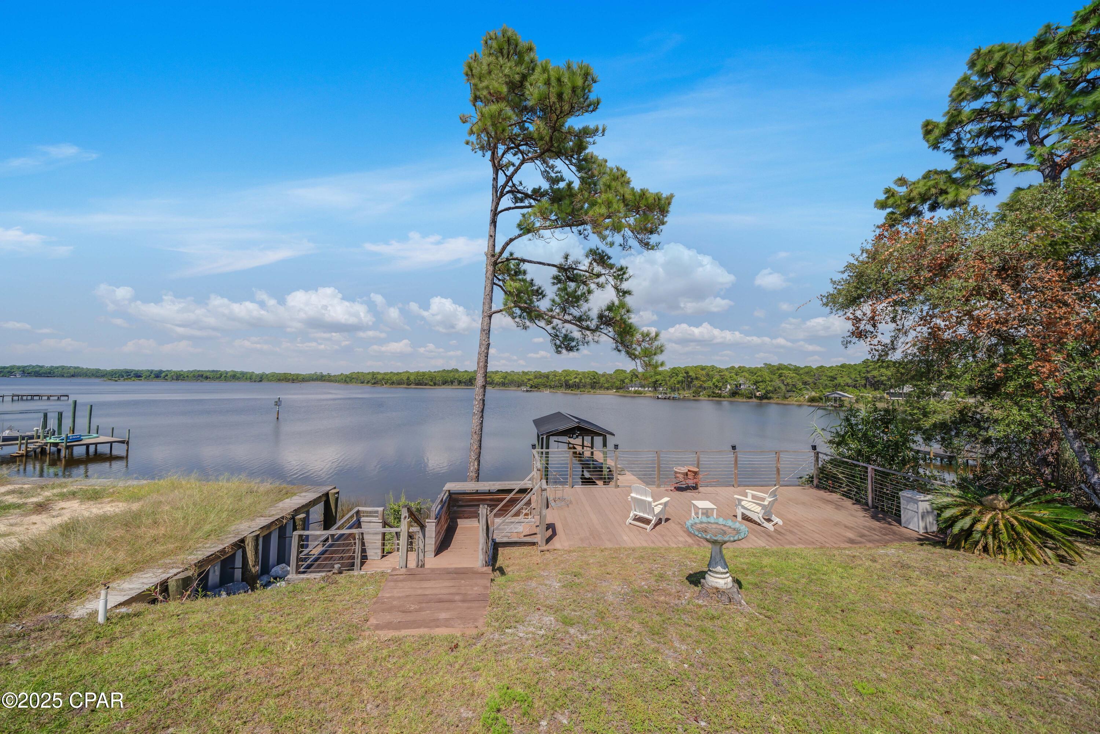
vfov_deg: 90.0
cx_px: 550
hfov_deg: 112.6
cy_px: 367
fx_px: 367
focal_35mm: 12
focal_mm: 12
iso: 100
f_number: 5.6
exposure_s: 1/1000
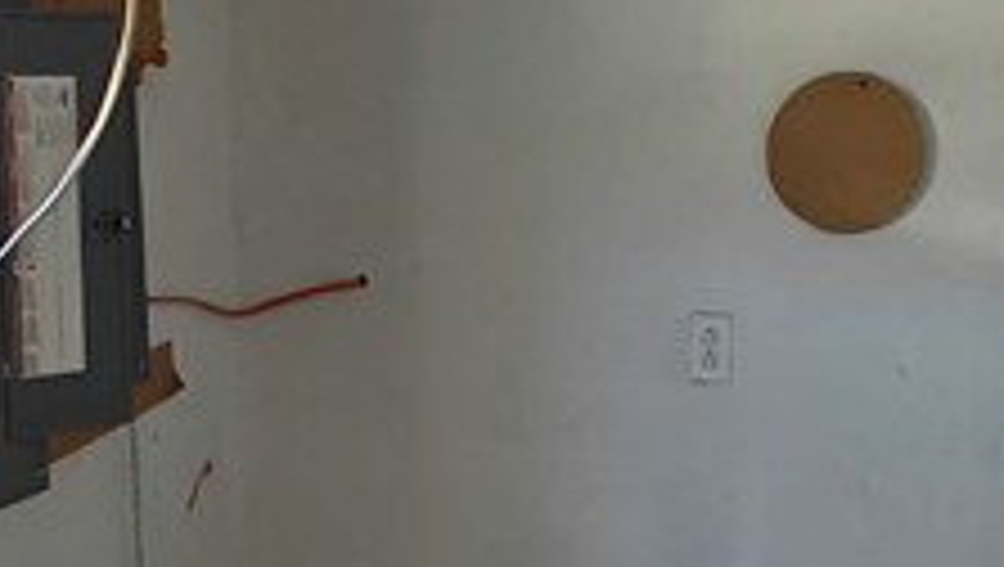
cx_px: 567
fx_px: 1866
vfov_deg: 16.9
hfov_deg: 30.1
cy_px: 567
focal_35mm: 70
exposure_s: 1/21
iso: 1600
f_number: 2.2
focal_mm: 2.62
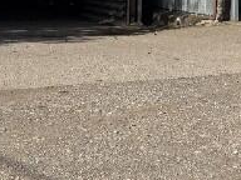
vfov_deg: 11.2
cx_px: 289
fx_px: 891
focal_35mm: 128
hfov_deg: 14.9
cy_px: -85
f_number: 1.78
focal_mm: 6.76
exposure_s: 1/8130
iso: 80
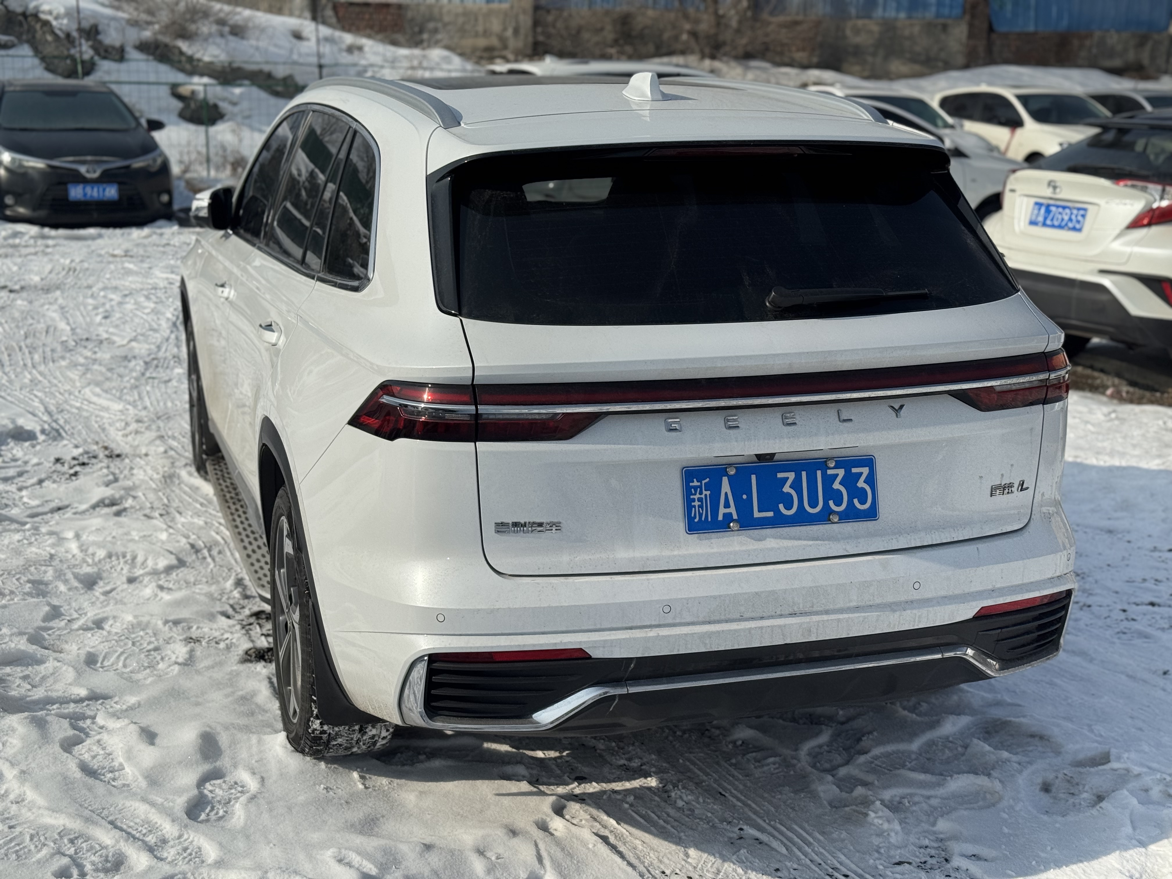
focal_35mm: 48
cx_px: 586
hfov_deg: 39.7
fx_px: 1625
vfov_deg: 30.3
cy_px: 440
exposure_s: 1/12500
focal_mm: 6.76
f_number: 1.78
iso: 64
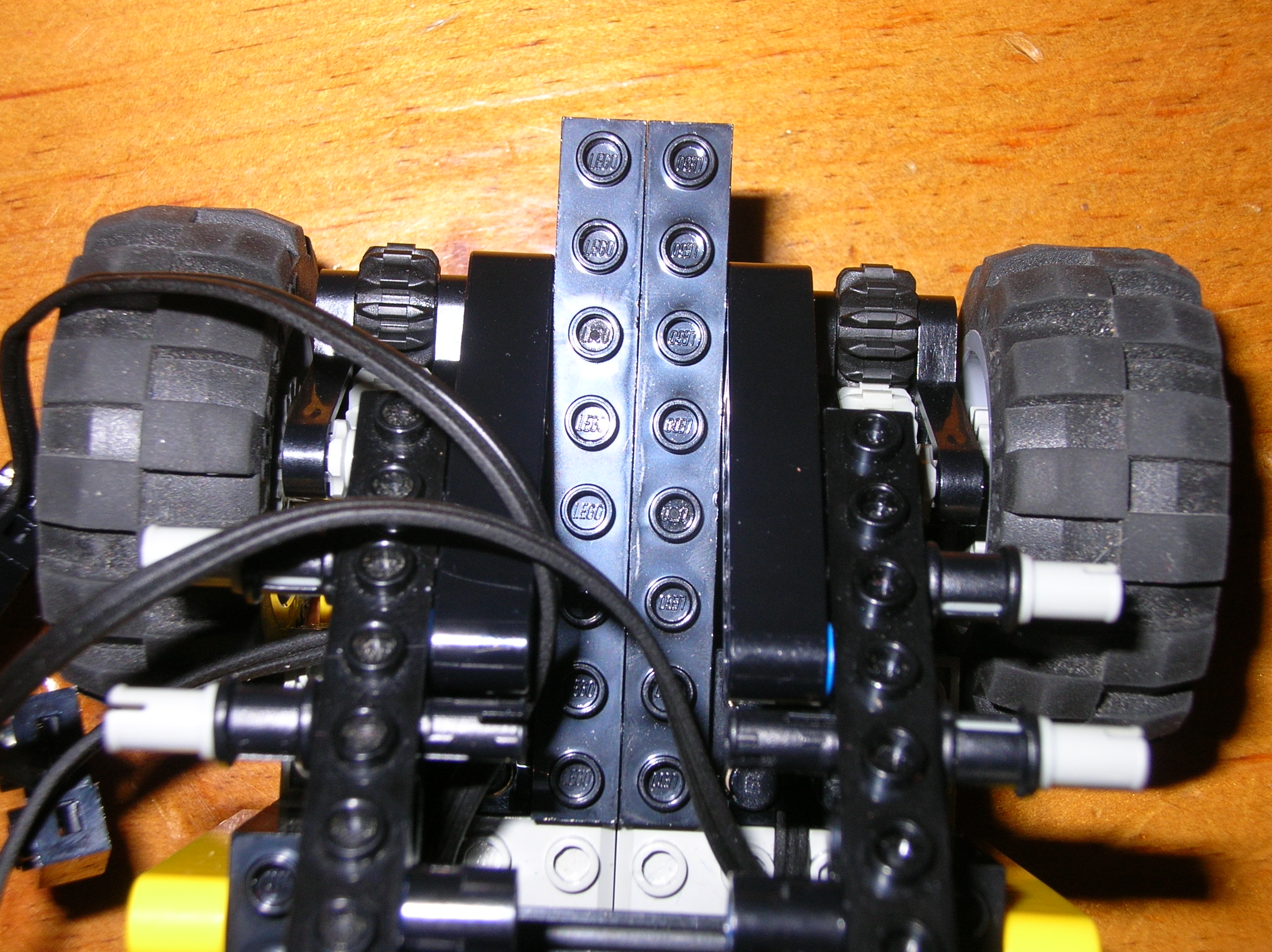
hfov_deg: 33.3
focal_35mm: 58
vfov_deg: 25.2
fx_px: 2129
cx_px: 636
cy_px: 476
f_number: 4.4
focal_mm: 9.6
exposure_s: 1/60.1
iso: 50
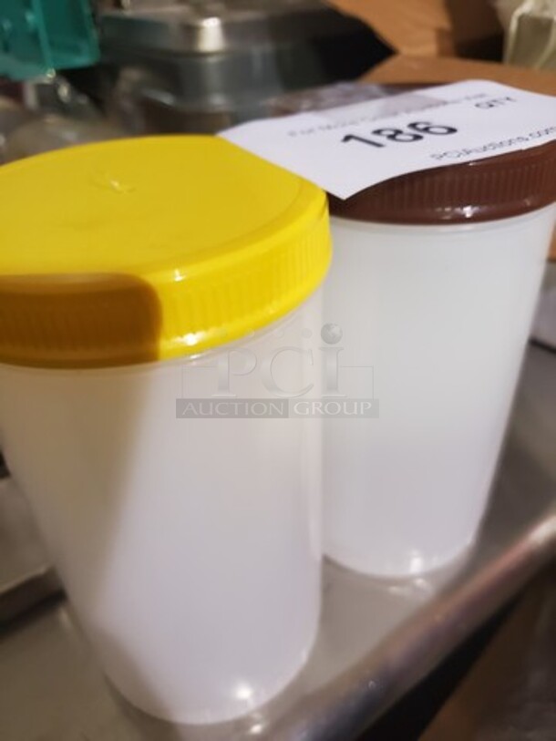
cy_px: 370
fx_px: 557
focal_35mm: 26
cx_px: 278
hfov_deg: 53.1
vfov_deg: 67.3
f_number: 1.5
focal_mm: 4.3
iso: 400
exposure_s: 1/40
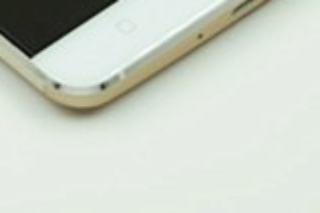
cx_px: -95
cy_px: -214
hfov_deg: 5.6
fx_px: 3226
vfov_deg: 3.8
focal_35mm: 363
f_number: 7.1
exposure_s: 1/200
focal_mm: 48
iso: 180
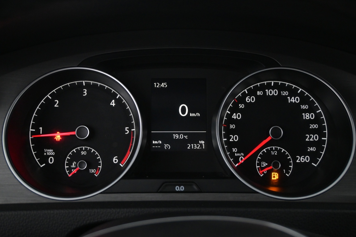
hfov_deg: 48.7
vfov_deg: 33.6
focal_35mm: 40
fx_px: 393
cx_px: 178
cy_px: 118
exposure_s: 1/60
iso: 2500
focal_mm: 26.5
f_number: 4.5
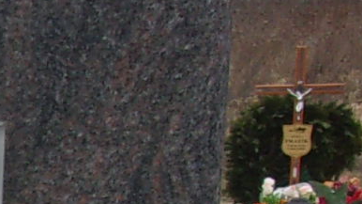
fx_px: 1967
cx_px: -530
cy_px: 483
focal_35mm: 205
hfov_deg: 9.3
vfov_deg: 5.7
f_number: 3.9
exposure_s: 1/56
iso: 80
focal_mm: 5.1
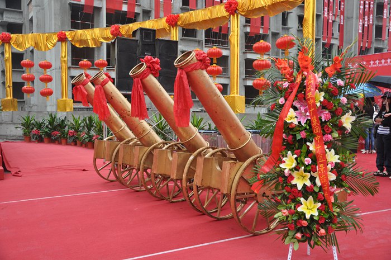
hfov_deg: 53.2
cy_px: 130
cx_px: 196
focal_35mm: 36
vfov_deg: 36.8
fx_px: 391
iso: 500
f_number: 3.8
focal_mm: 24
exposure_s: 1/125
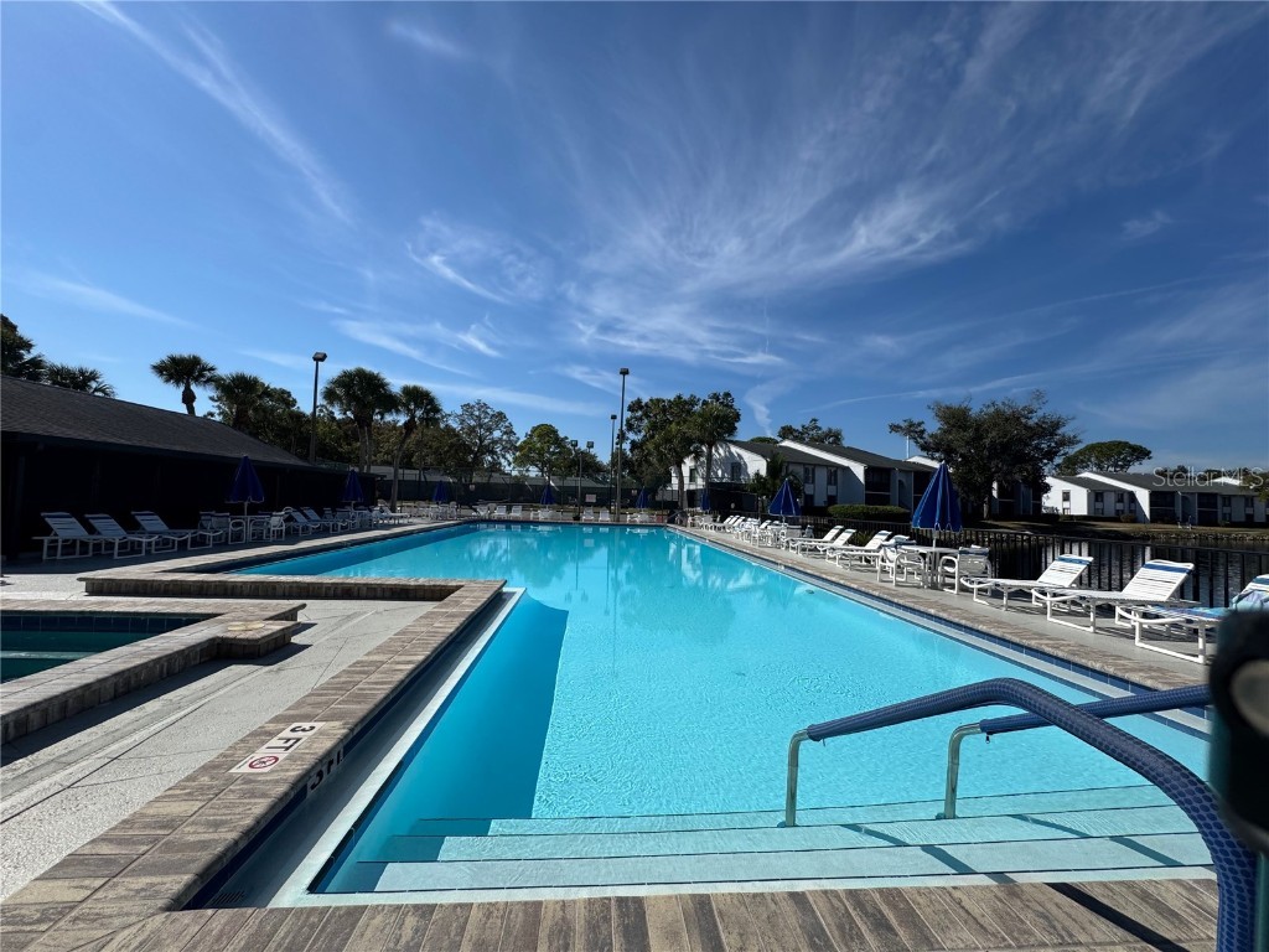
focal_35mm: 14
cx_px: 634
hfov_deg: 102.1
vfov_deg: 85.7
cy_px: 476
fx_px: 513
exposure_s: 1/3906
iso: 50
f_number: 2.2
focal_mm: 2.22
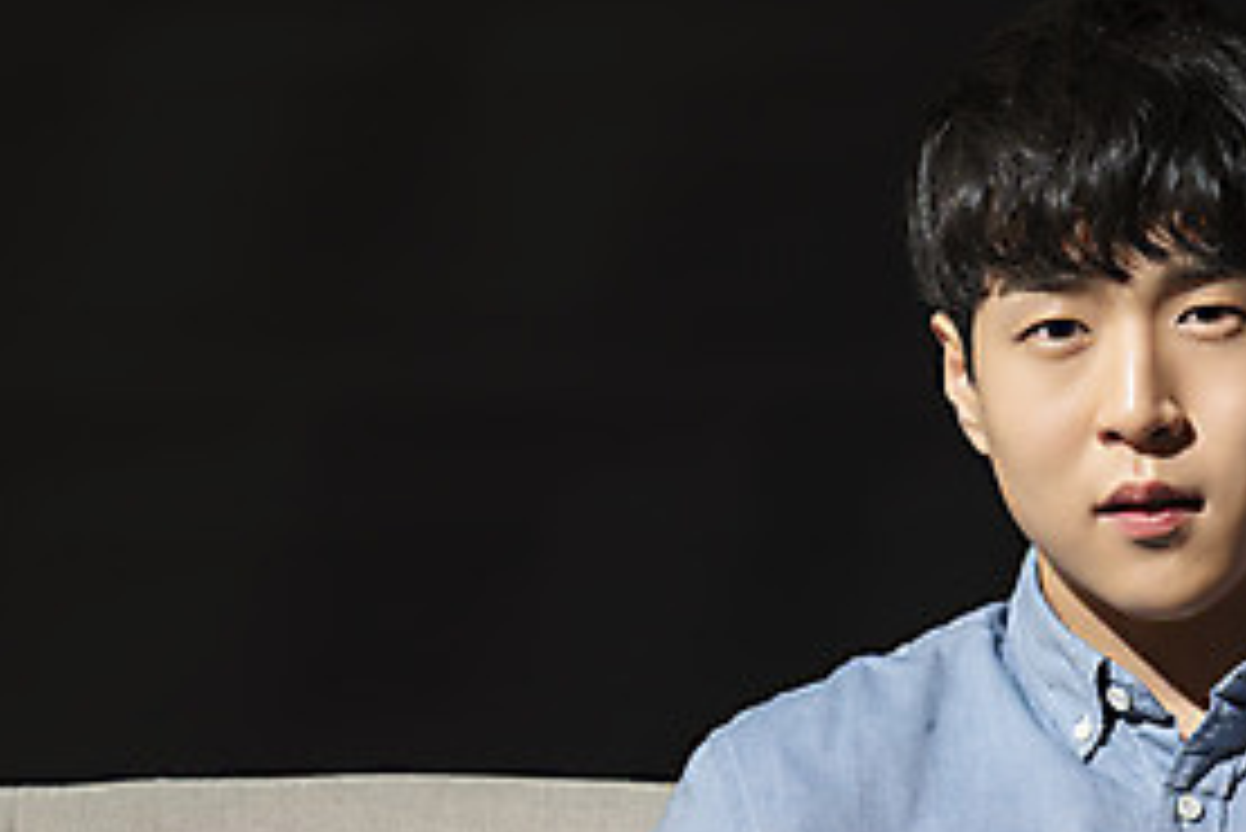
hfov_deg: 5.3
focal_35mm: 389
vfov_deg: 3.5
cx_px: 753
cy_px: 603
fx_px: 13470
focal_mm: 180
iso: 100
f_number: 3.5
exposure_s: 1/125
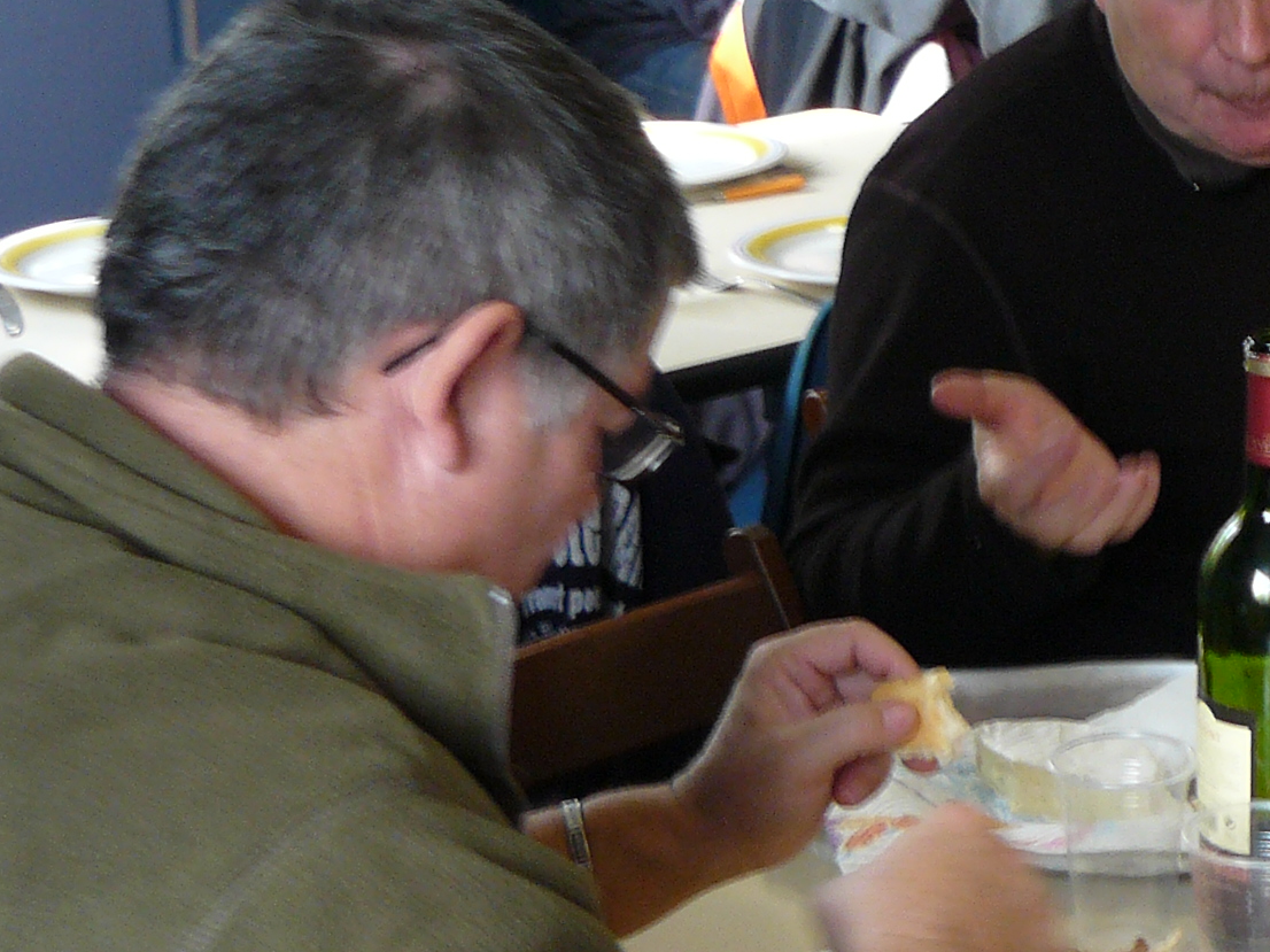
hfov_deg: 18.4
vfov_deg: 14.8
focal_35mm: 100
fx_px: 3668
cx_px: 1626
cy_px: 456
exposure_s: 1/30
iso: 100
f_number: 2.8
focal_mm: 6
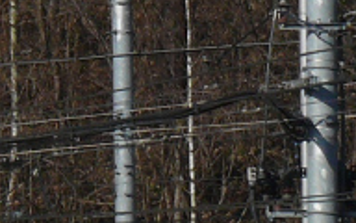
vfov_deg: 1.1
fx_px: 12060
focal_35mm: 1243
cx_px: 85
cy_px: 811
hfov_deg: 1.7
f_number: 8
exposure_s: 1/400
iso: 100
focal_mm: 36.7
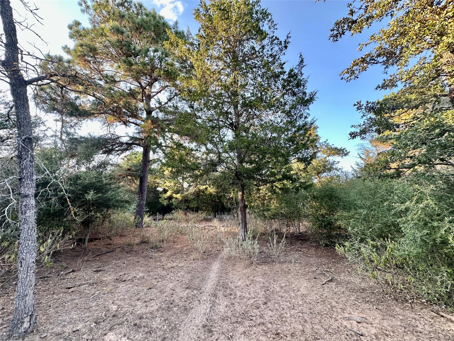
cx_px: 227
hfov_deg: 102.1
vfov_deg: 85.7
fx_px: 184
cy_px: 170
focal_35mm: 14
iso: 64
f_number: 2.2
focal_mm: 2.22
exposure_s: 1/99
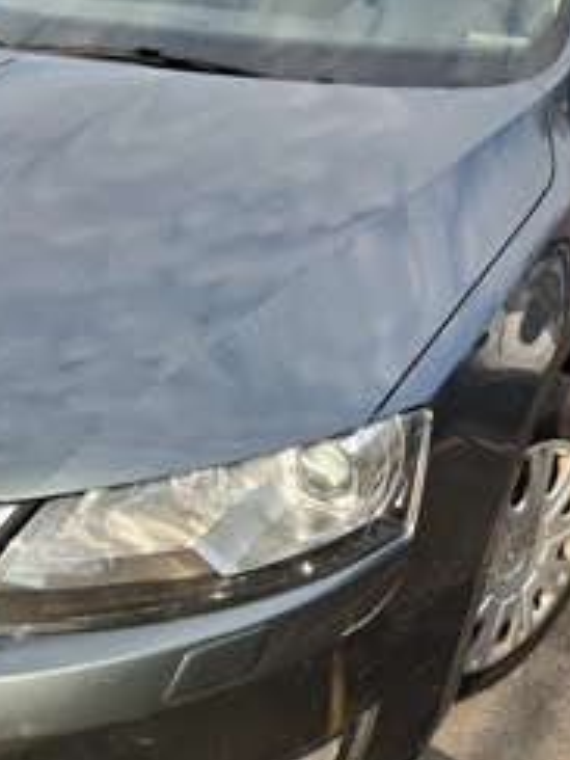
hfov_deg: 34.8
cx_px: 377
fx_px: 900
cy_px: 361
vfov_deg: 45.8
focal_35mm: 41
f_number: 1.8
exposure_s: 1/1099
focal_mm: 4.69
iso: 32
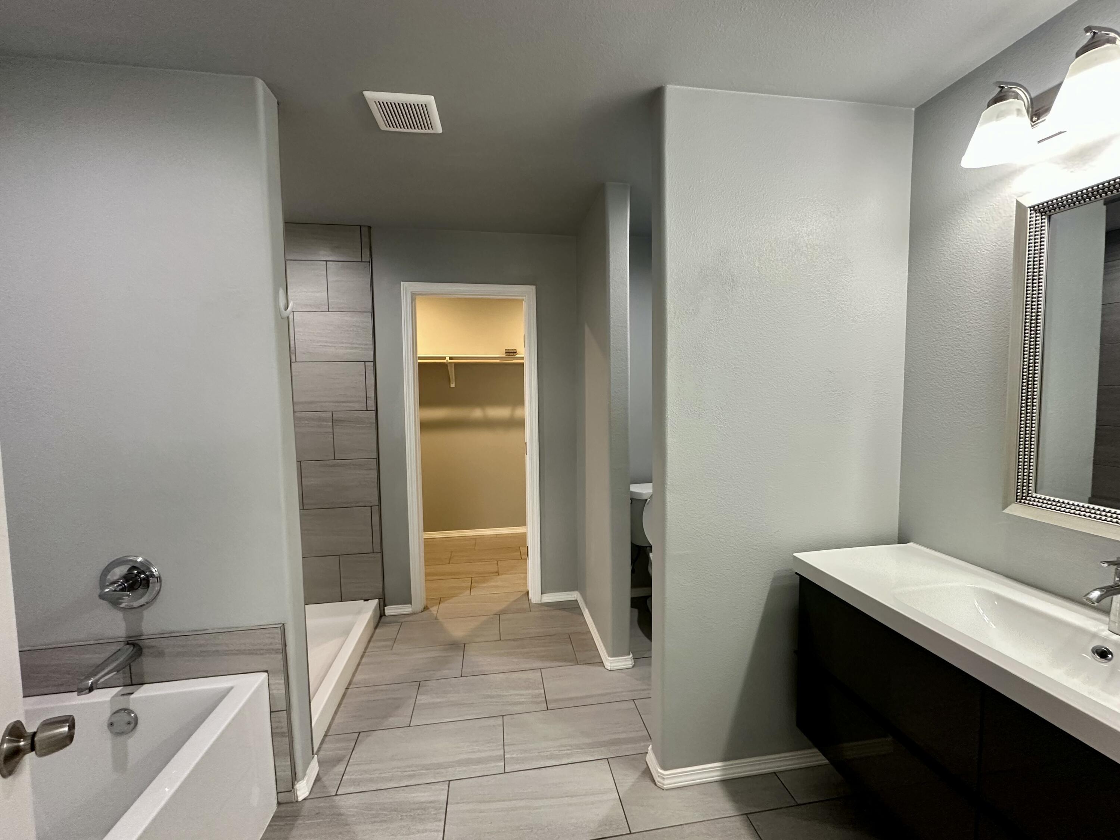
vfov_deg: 85.7
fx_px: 453
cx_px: 560
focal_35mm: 14
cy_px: 420
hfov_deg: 102.1
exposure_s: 1/120
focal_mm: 2.22
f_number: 2.2
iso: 320
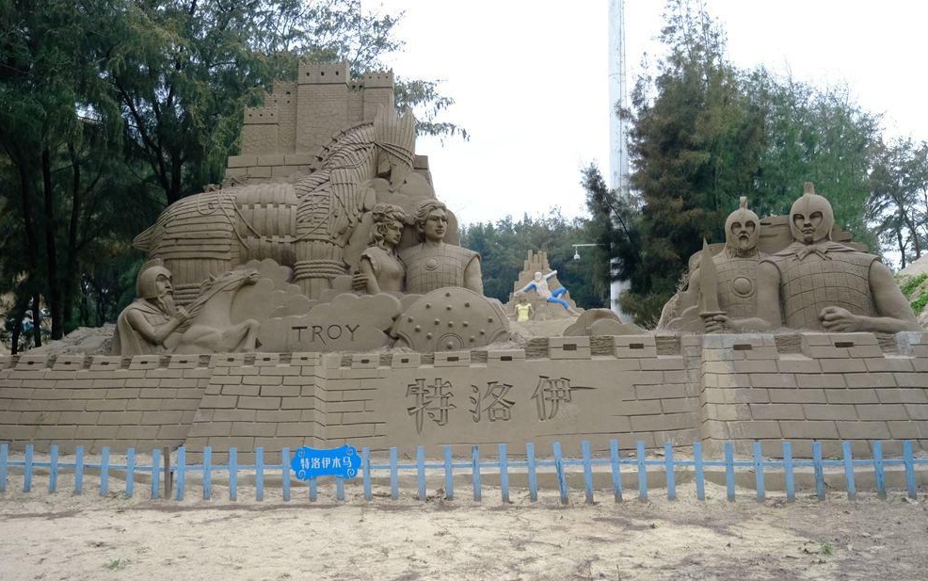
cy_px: 276
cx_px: 468
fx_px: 784
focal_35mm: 31
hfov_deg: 61.2
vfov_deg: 40.6
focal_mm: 20
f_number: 2.8
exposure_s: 1/8000
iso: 2000
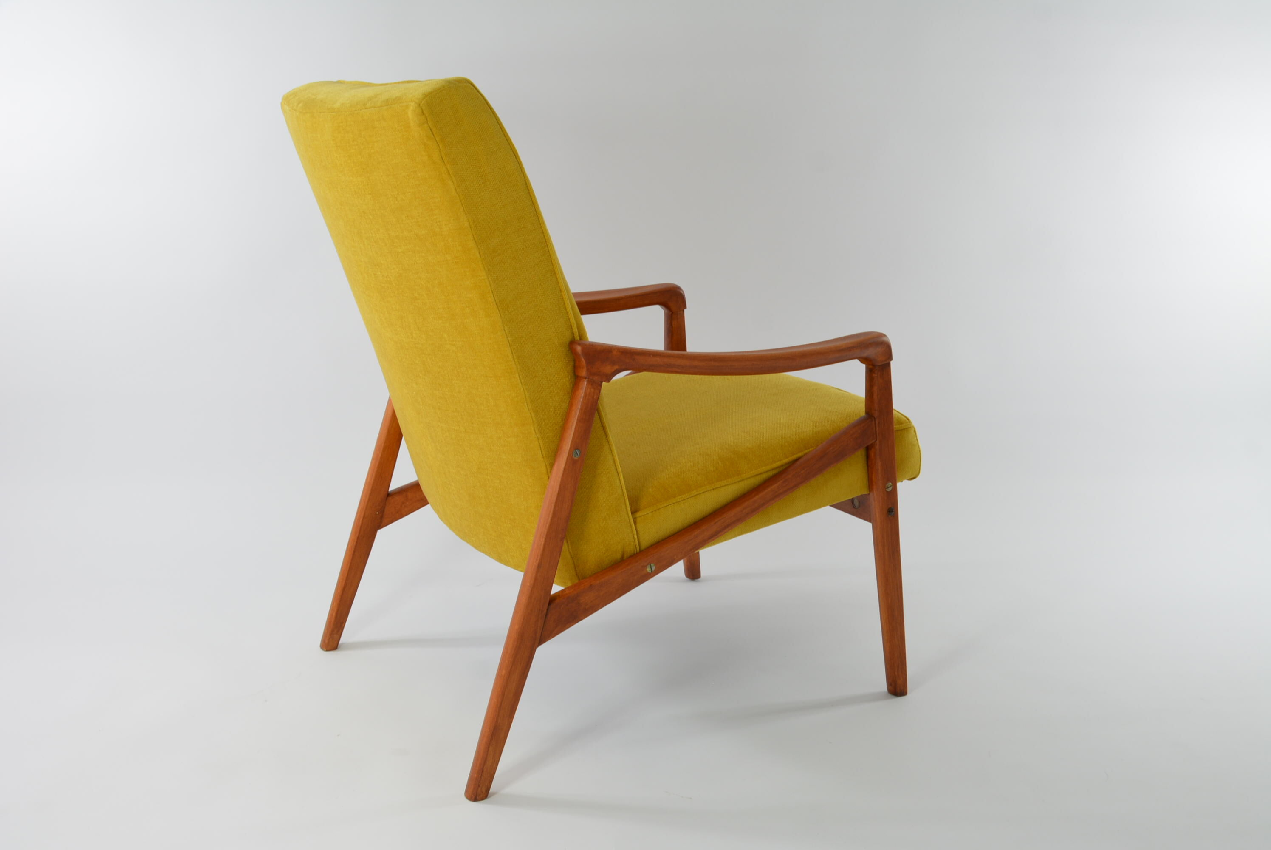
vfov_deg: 34.3
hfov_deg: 49.5
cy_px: 425
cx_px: 636
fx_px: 1378
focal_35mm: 39
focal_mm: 26
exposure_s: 1/60
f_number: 8
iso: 400
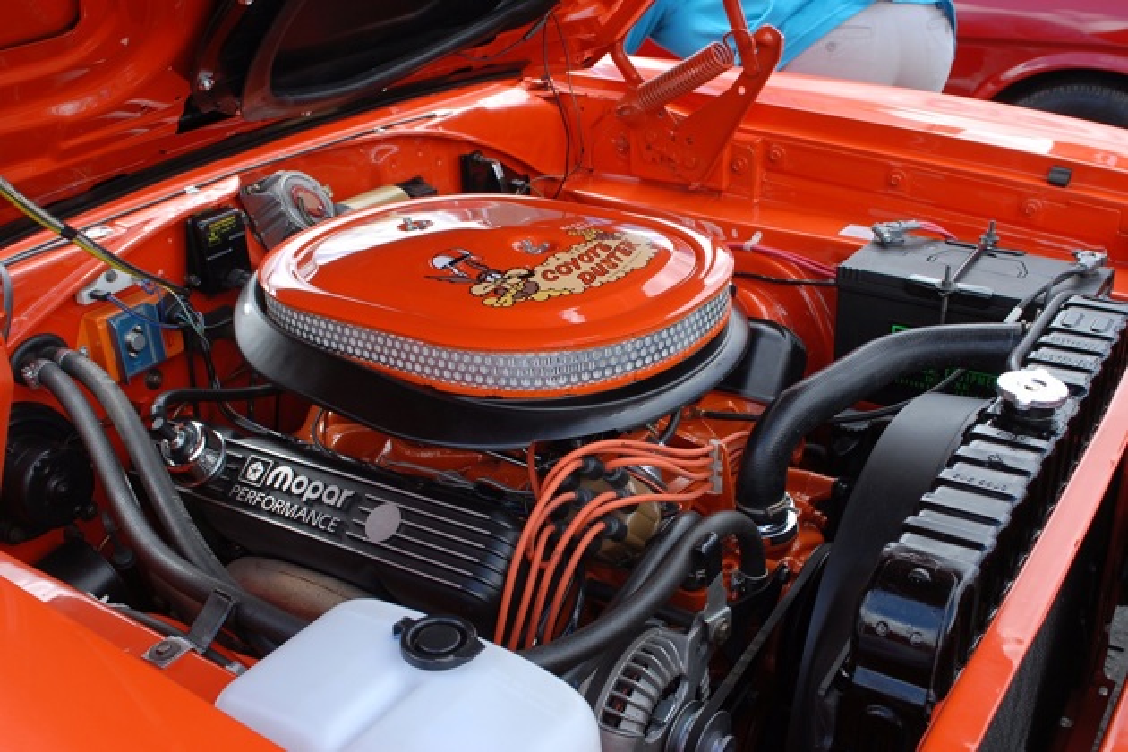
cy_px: 376
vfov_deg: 36.9
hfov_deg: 53.1
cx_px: 564
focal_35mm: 36
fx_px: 1128
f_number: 5.6
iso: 200
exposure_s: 1/125
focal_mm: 24
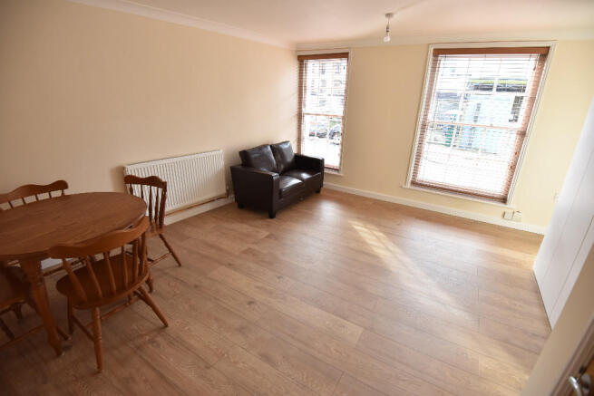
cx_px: 297
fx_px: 264
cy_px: 198
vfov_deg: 73.8
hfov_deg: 96.7
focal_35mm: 16
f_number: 4
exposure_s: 1/60
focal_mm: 16
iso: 800
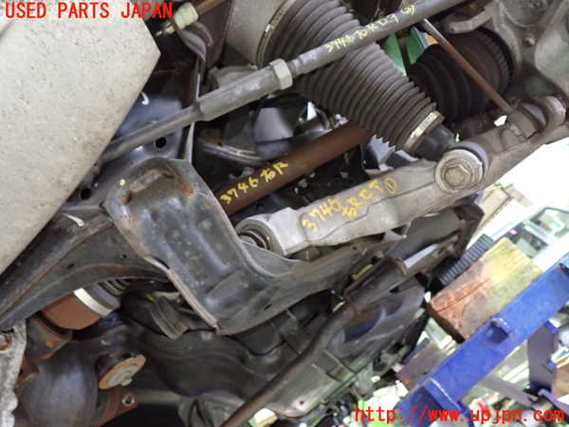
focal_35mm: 30
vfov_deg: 46.8
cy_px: 214
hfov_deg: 60.0
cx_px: 284
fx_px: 493
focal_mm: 5.4
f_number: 2.3
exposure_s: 1/25
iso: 800
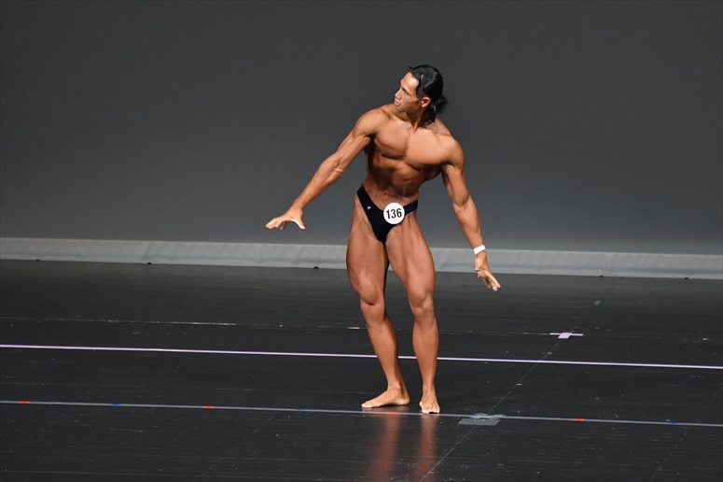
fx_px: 6022
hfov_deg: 6.9
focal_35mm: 300
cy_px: 241
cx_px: 362
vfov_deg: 4.6
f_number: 5.6
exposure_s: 1/400
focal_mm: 200
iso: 4000
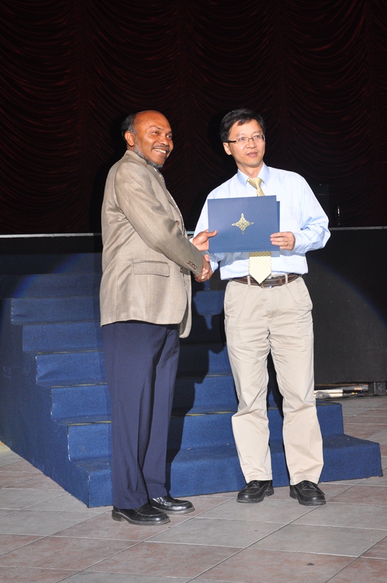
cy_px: 259
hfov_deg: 20.3
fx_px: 1082
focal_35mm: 67
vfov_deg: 30.1
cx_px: 219
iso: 400
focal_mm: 38
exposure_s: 1/60
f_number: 4.5
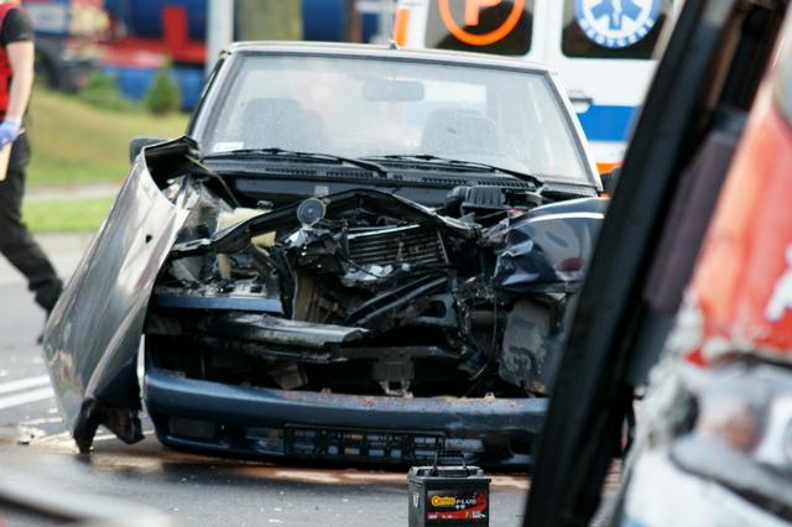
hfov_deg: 9.2
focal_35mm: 225
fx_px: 4947
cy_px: 264
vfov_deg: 6.1
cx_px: 396
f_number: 2.8
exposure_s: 1/200
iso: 800
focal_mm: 150
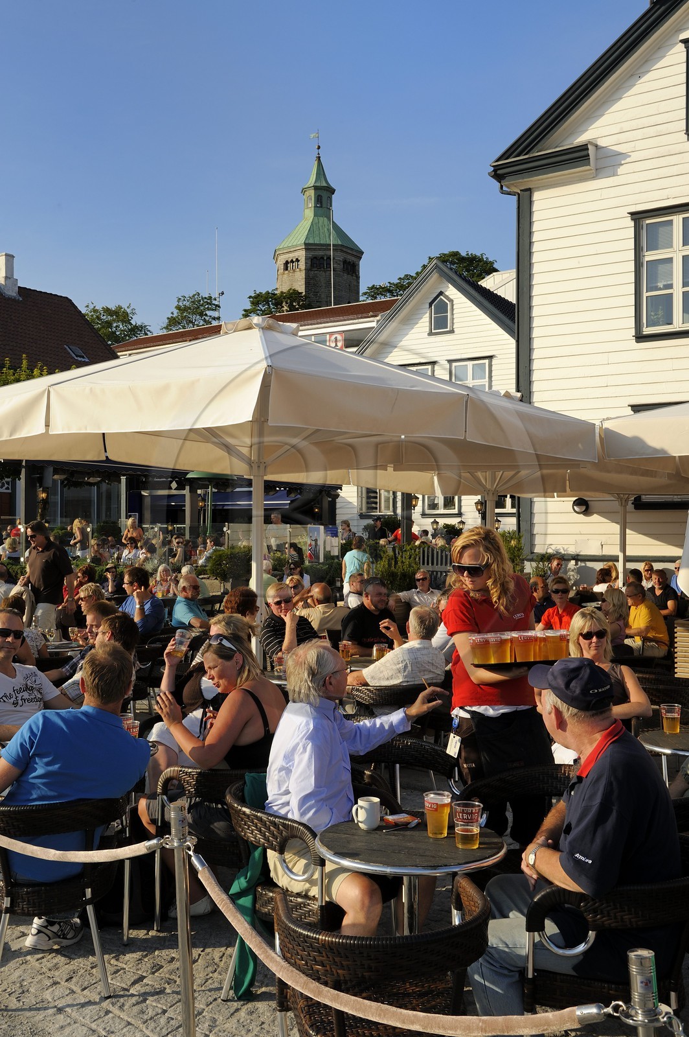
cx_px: 344
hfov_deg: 36.8
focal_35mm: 36
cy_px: 518
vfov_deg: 53.2
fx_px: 1035
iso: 200
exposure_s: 1/160
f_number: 13
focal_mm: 36
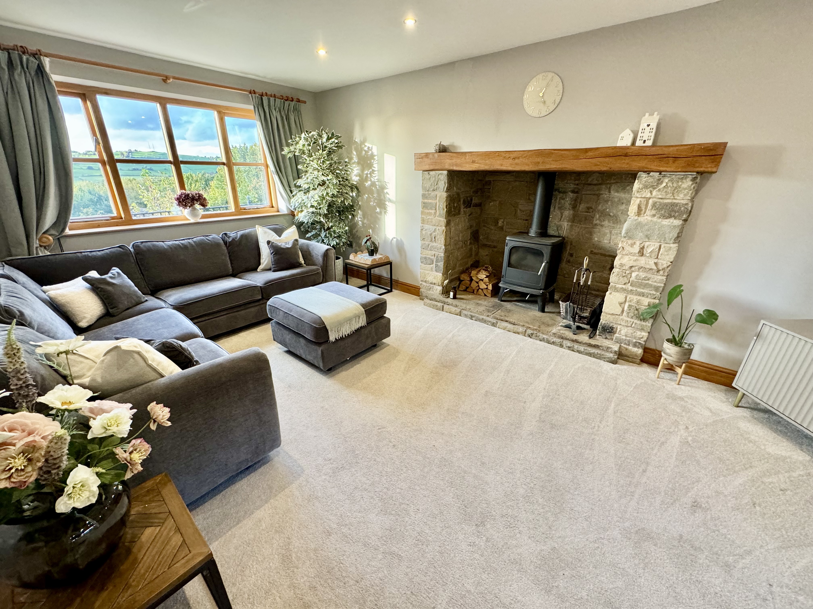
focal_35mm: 14
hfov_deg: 102.1
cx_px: 406
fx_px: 329
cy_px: 304
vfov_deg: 85.7
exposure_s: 1/100
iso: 250
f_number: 2.2
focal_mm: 2.22
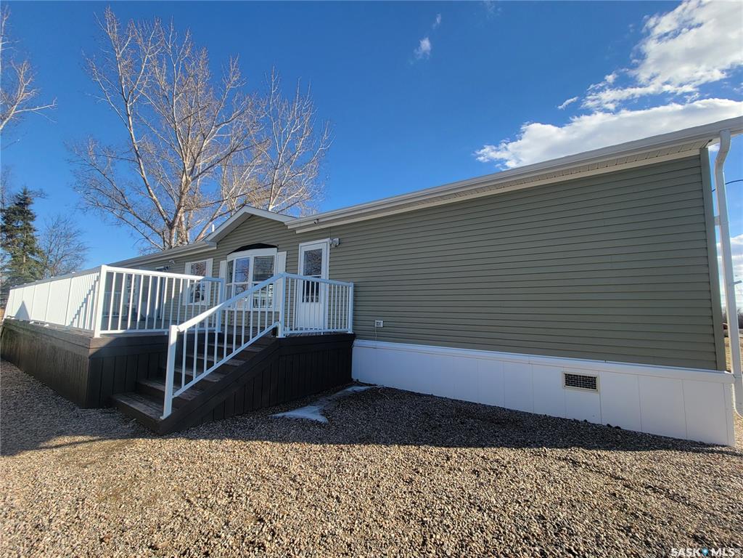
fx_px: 279
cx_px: 372
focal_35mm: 13
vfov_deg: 89.9
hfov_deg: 106.2
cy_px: 279
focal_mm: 2.2
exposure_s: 1/978
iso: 50
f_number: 2.2
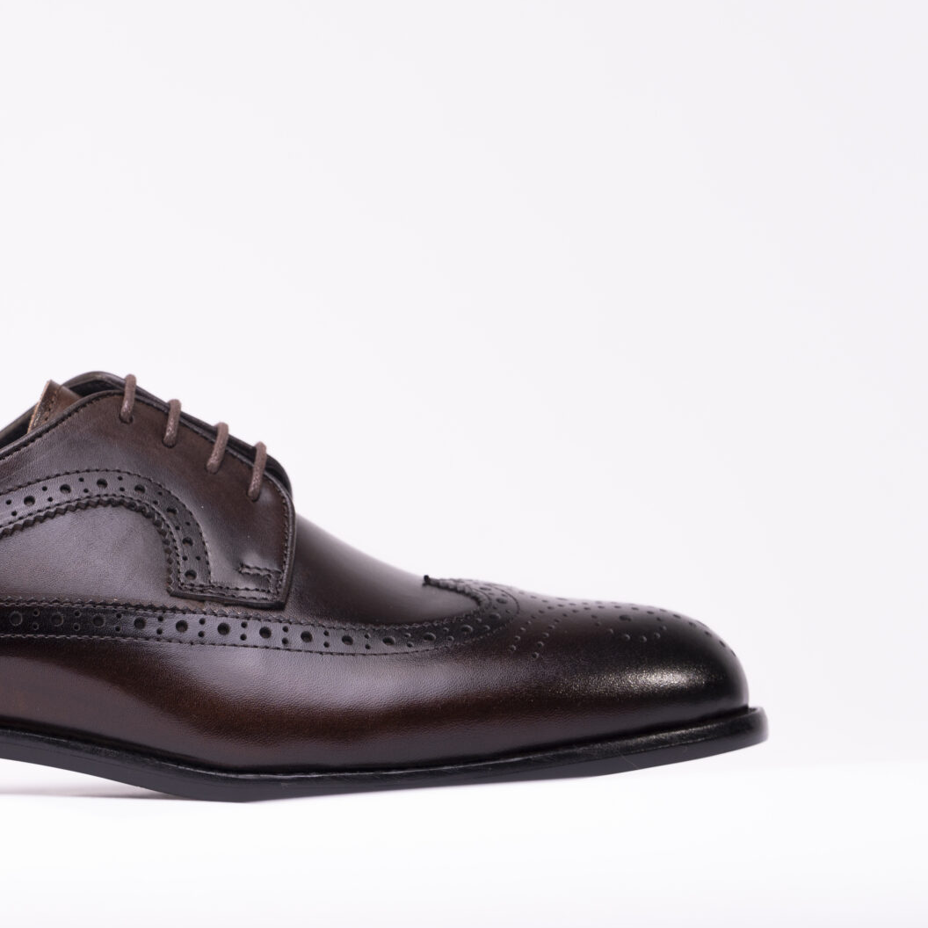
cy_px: 368
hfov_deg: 4.3
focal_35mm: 408
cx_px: 148
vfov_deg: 4.3
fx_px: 12375
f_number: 5
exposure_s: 1/100
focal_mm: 198
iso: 100
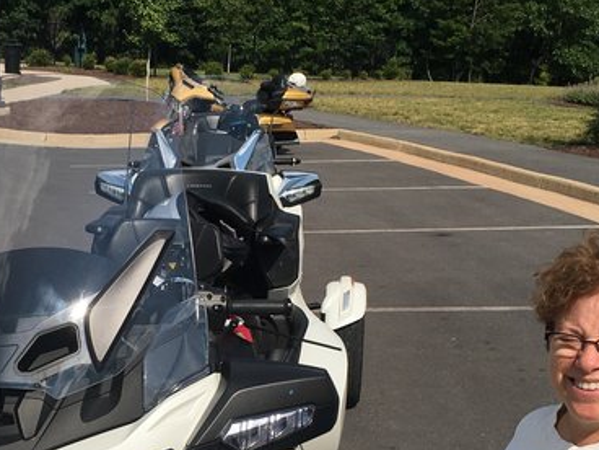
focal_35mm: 63
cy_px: 382
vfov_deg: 22.8
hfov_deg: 30.4
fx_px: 1090
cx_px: 187
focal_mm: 4.15
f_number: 2.2
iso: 25
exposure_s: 1/3846
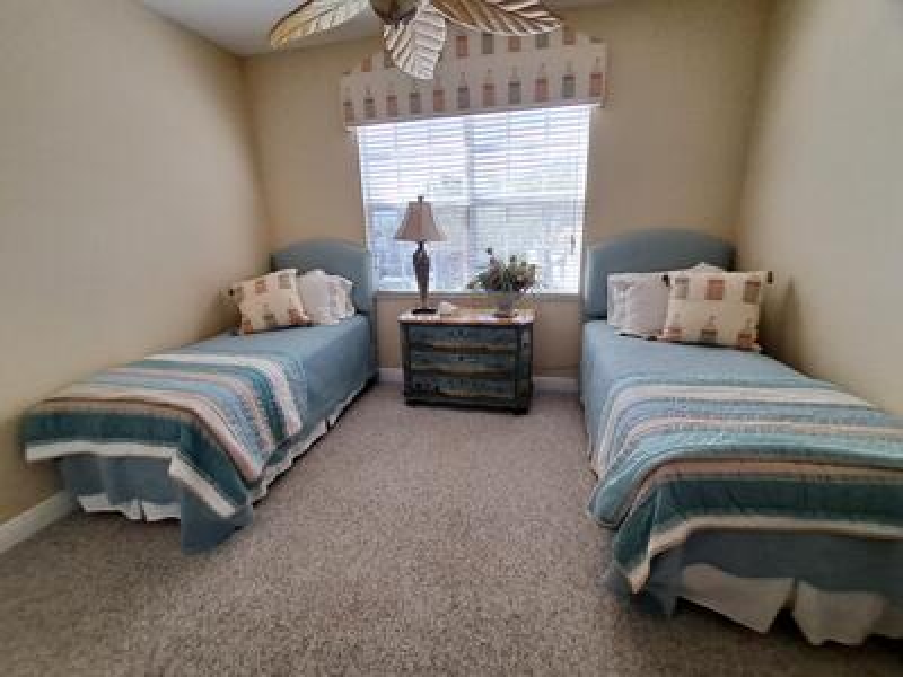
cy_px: 338
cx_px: 452
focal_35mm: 13
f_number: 2.2
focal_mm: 1.74
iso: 40
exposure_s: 1/104
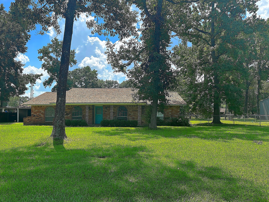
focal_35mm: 26
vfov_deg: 53.0
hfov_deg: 67.2
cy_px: 108
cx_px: 126
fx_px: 202
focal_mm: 6.86
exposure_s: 1/2469
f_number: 1.78
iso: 80
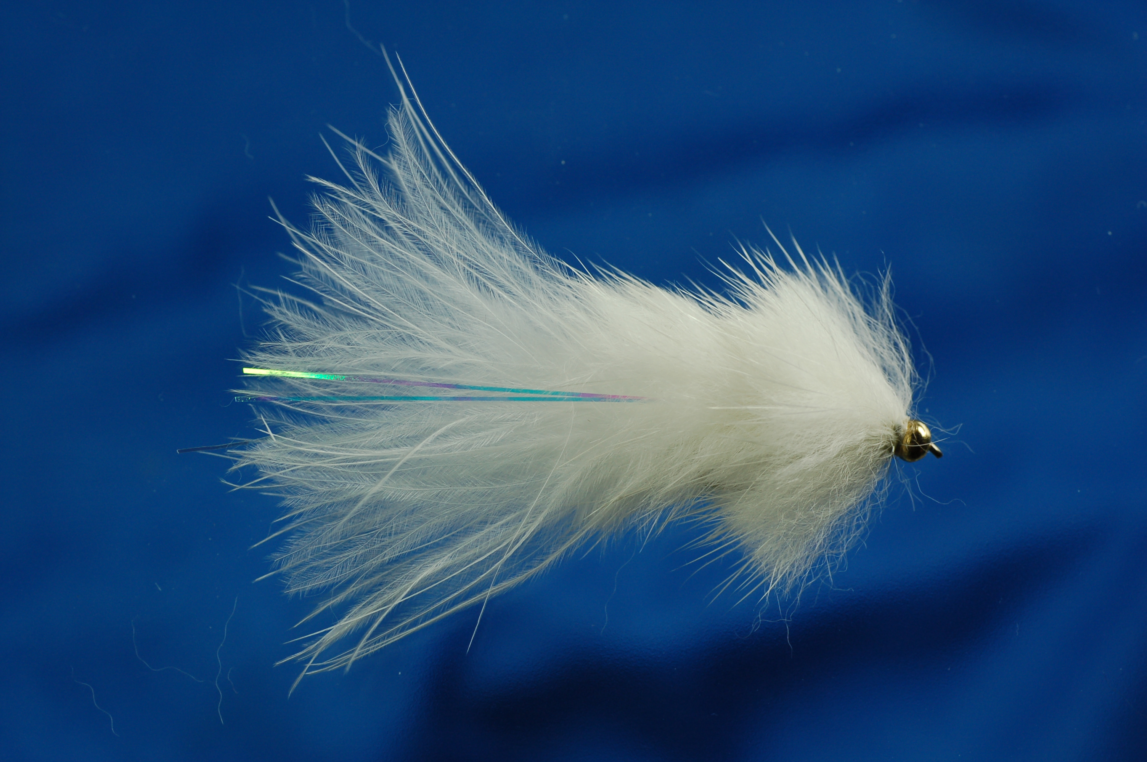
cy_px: 381
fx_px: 3342
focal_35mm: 105
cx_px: 574
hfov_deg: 19.5
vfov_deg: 13.0
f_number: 8
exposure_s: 1/125
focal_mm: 70
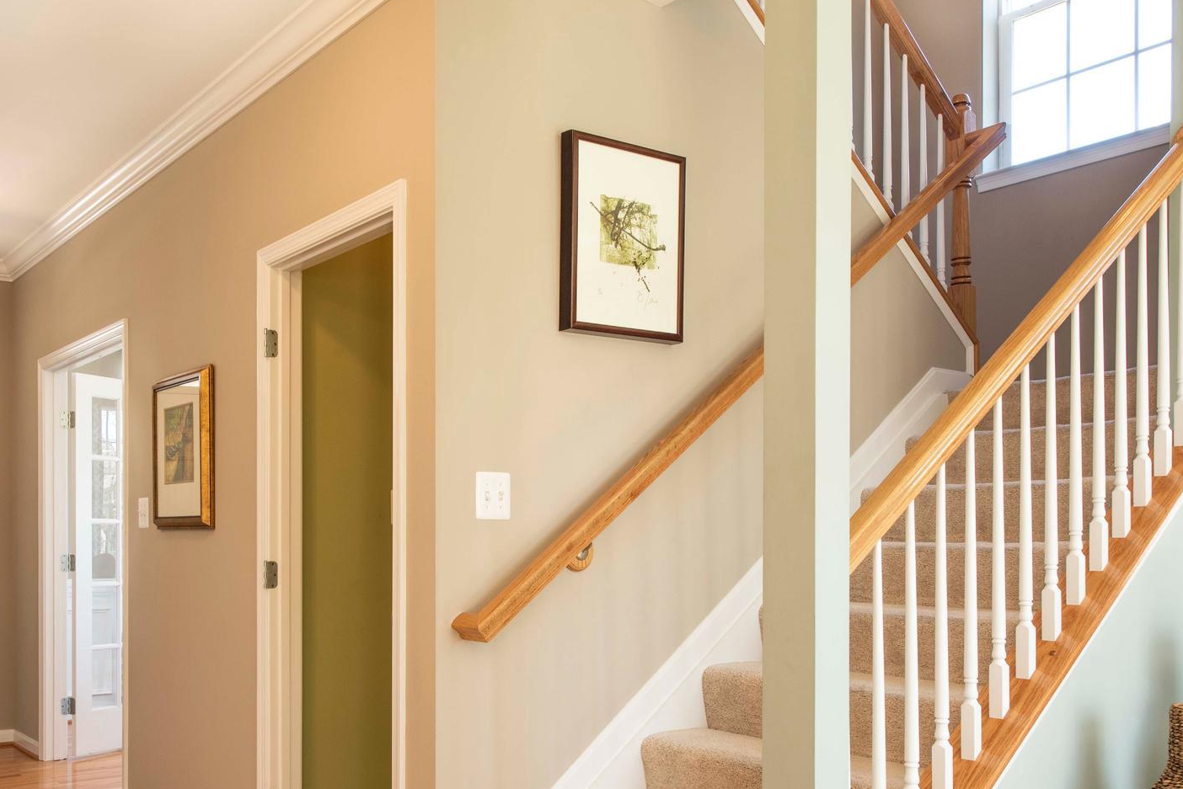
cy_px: 541
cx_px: 403
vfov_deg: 37.4
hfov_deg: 53.4
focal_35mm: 35
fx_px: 1150
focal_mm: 24
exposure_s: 1/5
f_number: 13
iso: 200
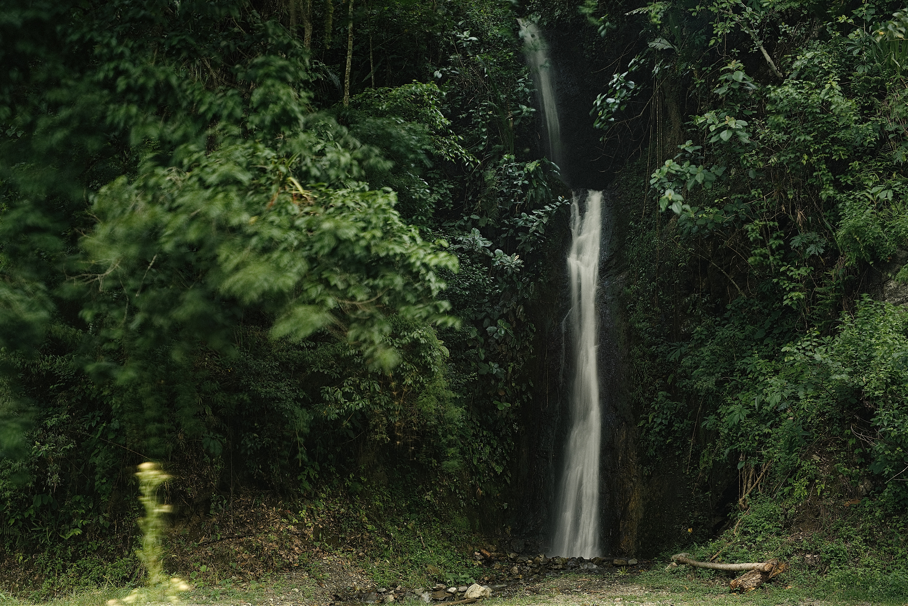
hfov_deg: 39.6
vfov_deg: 27.0
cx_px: 454
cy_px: 303
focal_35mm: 50
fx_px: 1262
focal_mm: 50
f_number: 16
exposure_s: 25
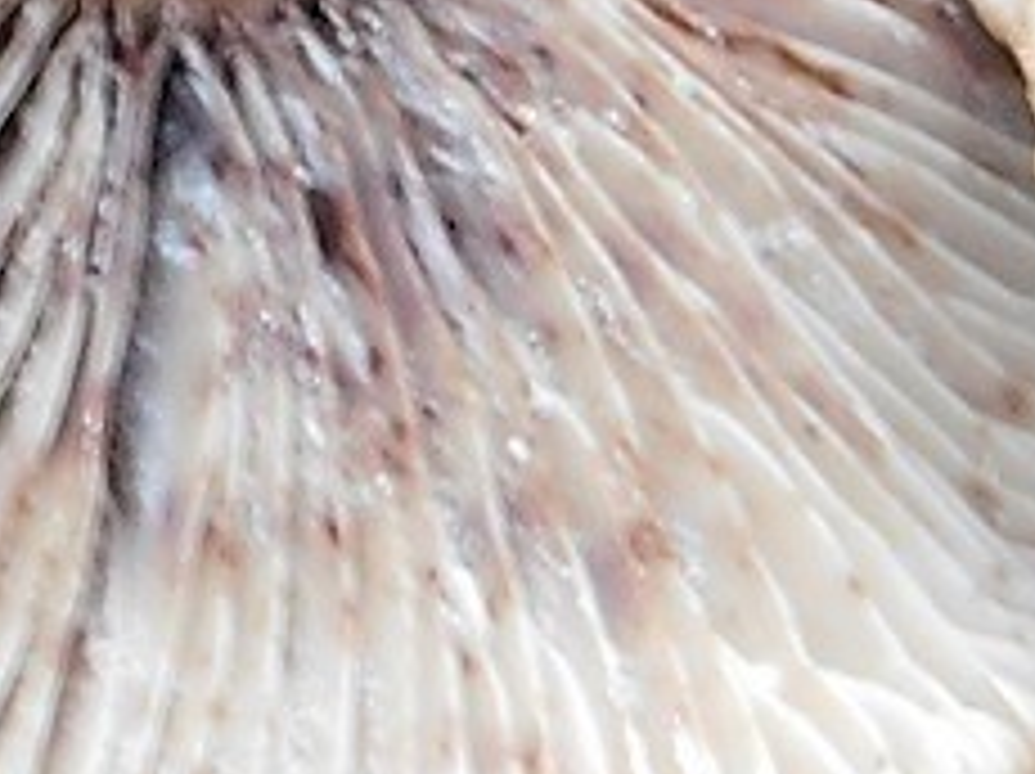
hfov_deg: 8.6
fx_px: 6870
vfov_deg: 6.4
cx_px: 212
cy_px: -104
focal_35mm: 230
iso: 800
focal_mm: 11.7
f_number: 4.2
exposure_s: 1/2.5
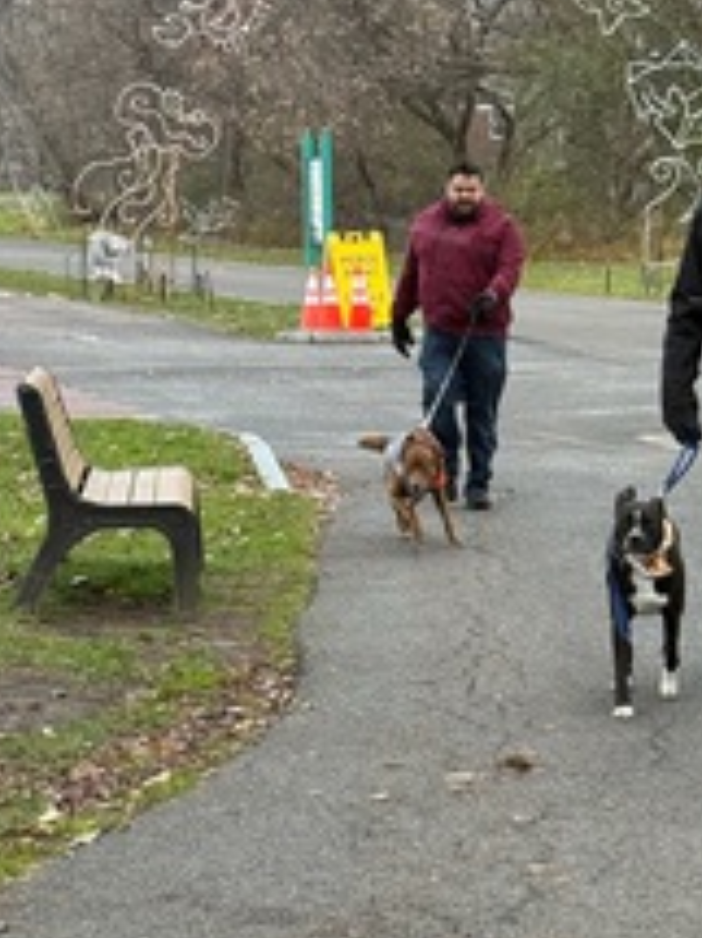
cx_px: 761
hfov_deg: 11.9
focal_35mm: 123
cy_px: 737
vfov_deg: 15.9
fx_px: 3329
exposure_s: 1/217
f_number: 1.78
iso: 100
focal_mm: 6.76
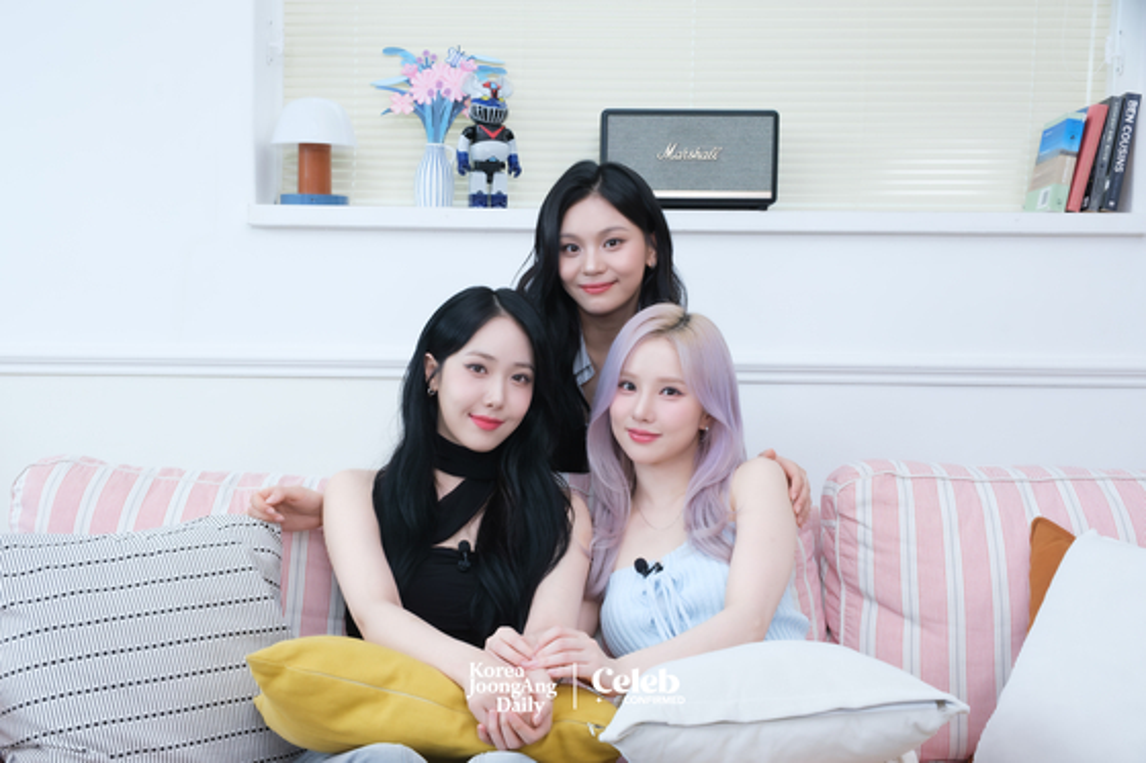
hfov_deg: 44.5
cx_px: 573
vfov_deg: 30.5
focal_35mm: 44
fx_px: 1400
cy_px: 382
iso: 2000
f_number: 8
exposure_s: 1/200
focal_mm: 29
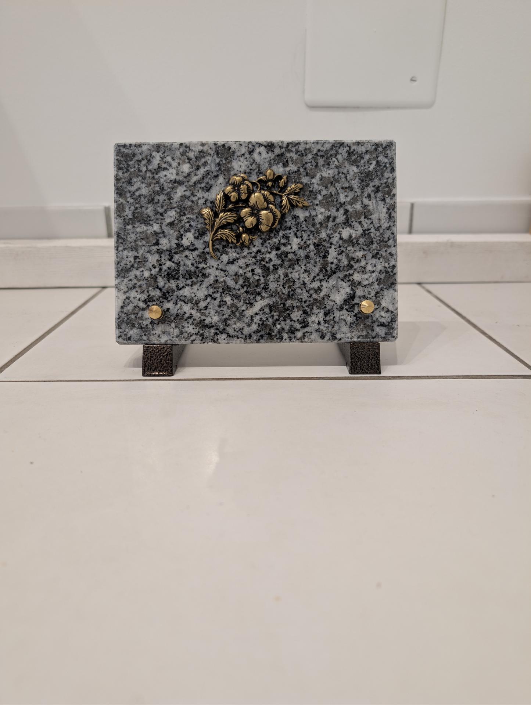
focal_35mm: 24
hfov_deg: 56.9
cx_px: 266
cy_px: 352
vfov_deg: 71.5
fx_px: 490
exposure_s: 1/20
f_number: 1.68
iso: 49
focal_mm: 6.9
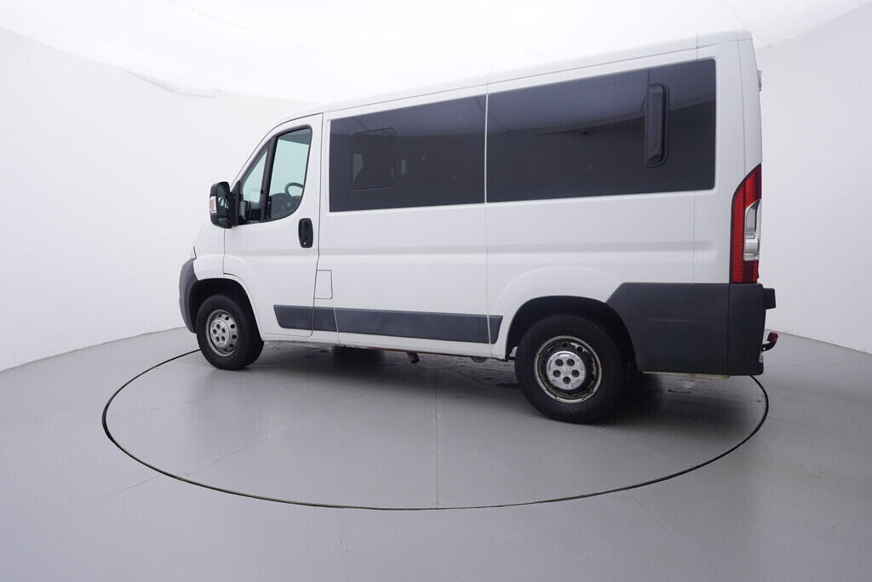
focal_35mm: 22
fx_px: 545
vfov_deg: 56.2
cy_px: 291
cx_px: 436
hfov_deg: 77.3
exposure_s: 1/80
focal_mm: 15
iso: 200
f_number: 5
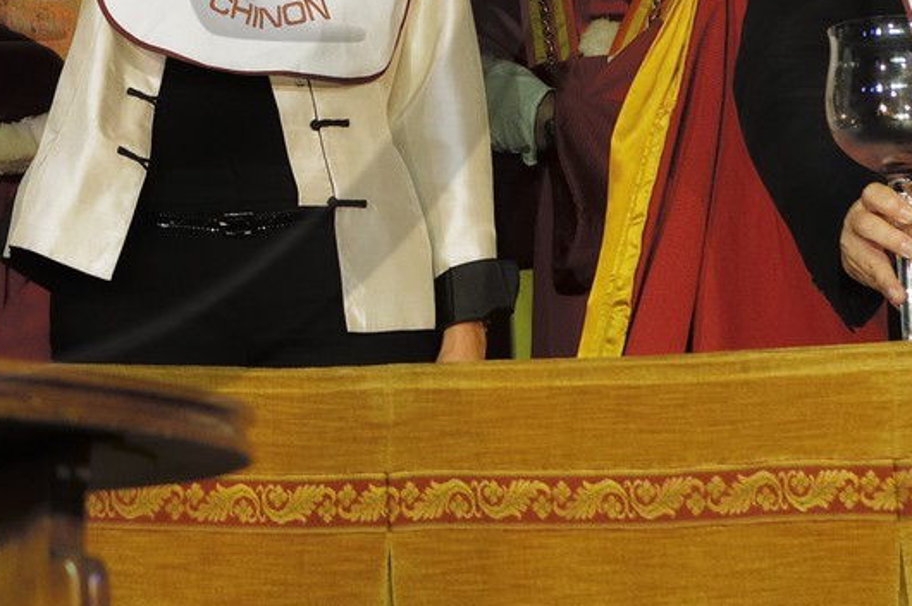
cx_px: -131
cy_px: -238
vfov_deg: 7.5
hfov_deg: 11.2
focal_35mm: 181
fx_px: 4580
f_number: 4
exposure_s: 1/90
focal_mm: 40
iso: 200
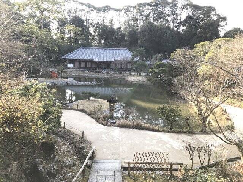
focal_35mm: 28
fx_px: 197
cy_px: 91
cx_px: 122
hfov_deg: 63.4
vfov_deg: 49.7
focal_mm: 3.99
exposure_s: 1/197
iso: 20
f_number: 1.8
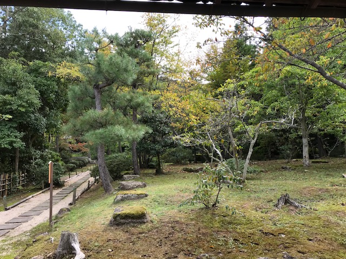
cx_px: 173
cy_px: 130
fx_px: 280
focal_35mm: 28
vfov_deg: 49.7
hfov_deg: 63.4
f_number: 1.8
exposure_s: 1/467
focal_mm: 3.99
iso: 20
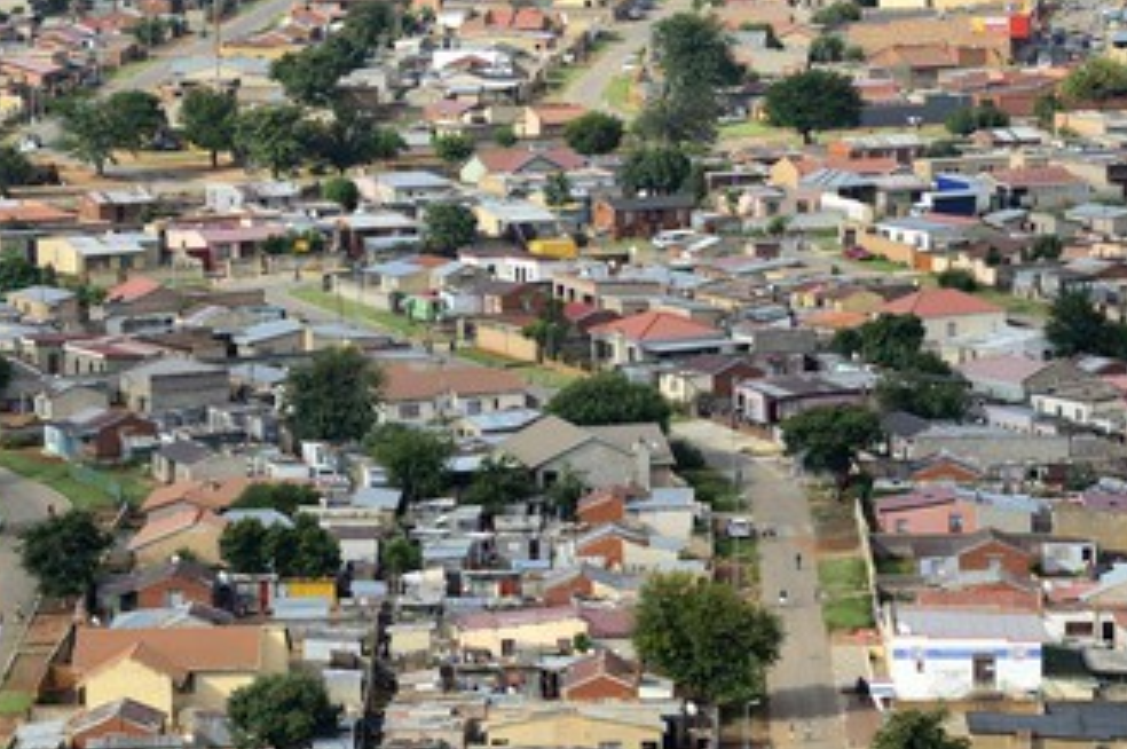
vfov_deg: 7.9
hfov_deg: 11.9
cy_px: 368
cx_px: 567
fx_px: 5410
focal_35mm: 173
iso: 200
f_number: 9
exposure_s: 1/320
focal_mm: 135
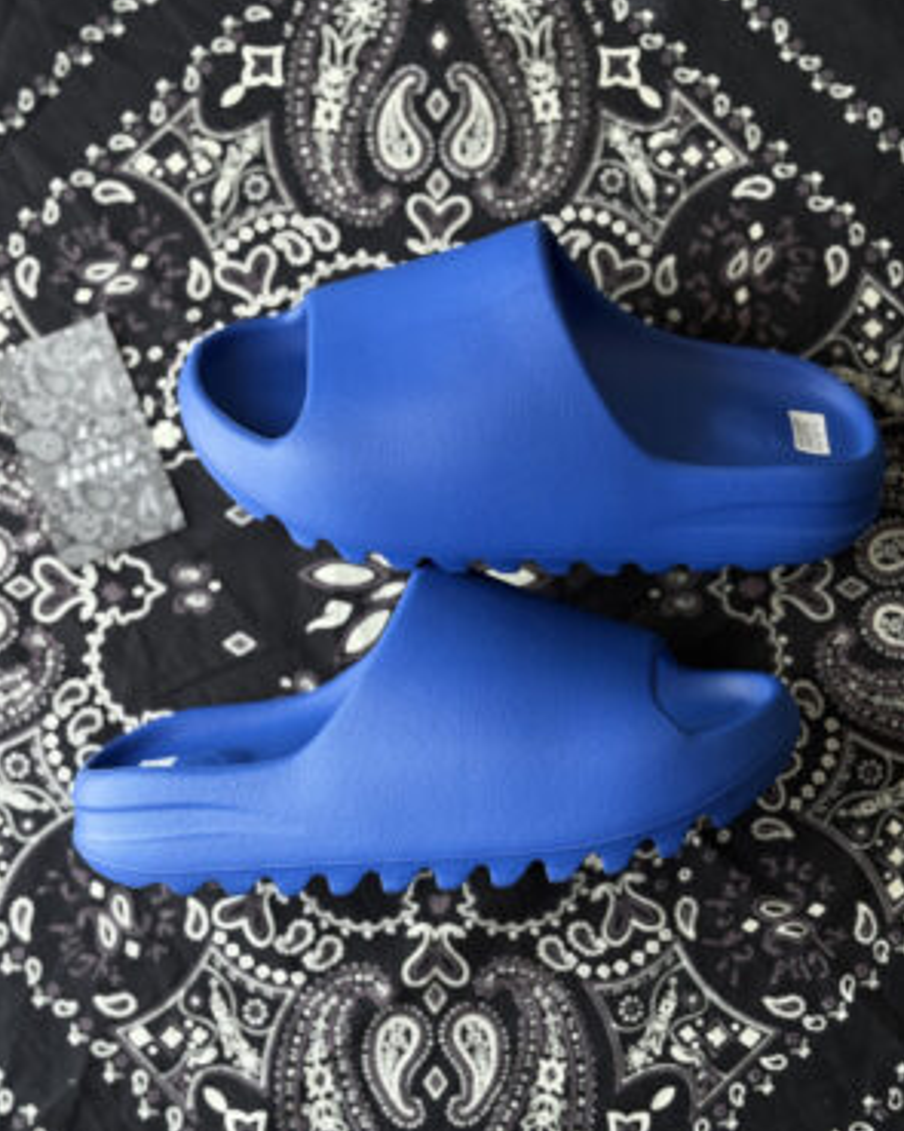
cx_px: 450
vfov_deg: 34.2
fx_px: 1840
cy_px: 588
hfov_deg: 27.6
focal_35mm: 55
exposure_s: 1/152
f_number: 1.6
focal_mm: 5.96
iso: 25
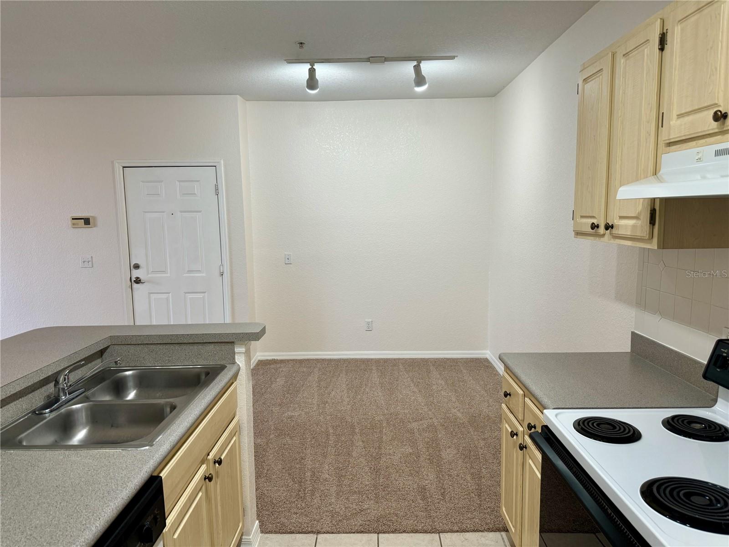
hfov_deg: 71.6
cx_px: 364
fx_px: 505
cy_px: 274
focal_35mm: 24
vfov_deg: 56.8
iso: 160
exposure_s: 1/120
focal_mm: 6.76
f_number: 1.78
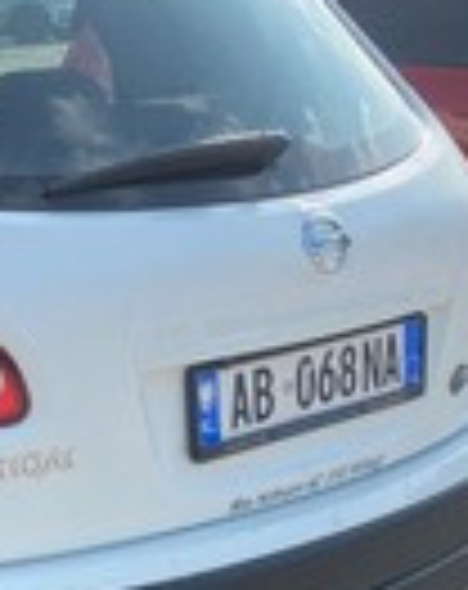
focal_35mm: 70
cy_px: 432
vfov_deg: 26.9
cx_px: -230
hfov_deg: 19.1
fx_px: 1218
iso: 32
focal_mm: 4.25
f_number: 1.8
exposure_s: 1/1258
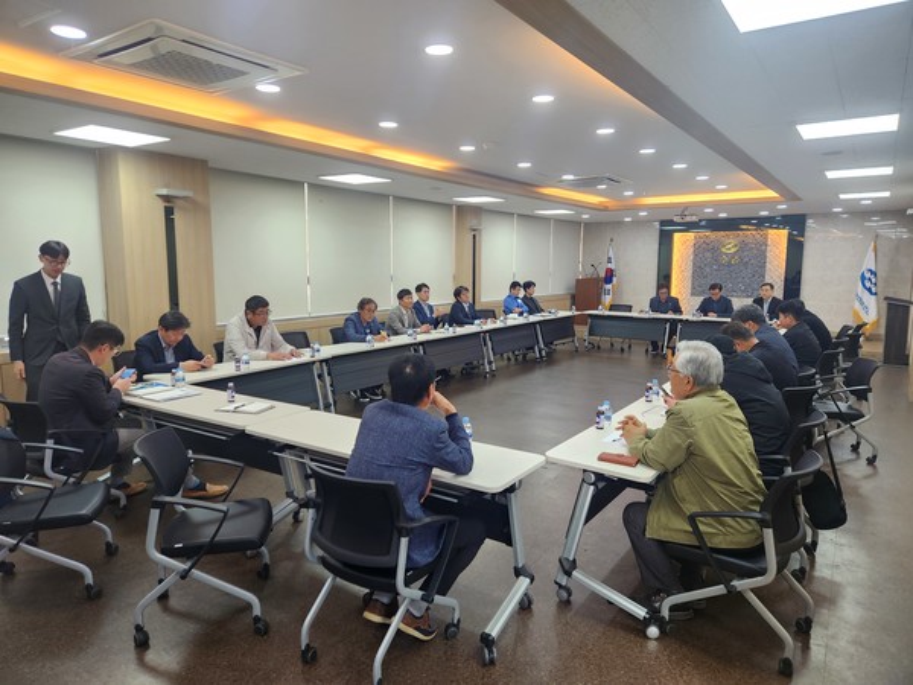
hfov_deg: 73.9
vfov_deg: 58.9
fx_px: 607
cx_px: 456
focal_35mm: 23
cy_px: 342
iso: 125
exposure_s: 1/120
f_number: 1.8
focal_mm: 5.4
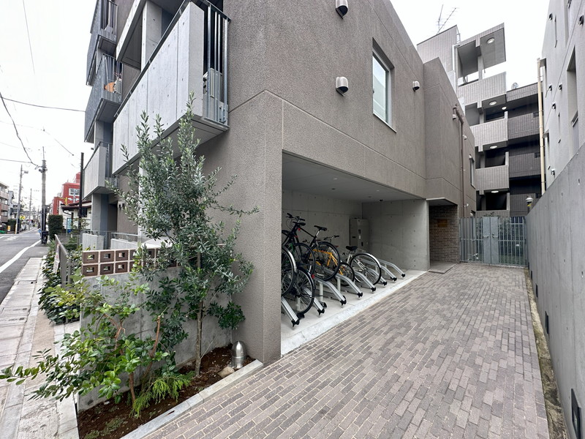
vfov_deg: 85.7
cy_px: 220
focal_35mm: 14
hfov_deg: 102.1
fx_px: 237
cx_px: 292
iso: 40
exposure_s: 1/135
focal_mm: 2.22
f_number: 2.2
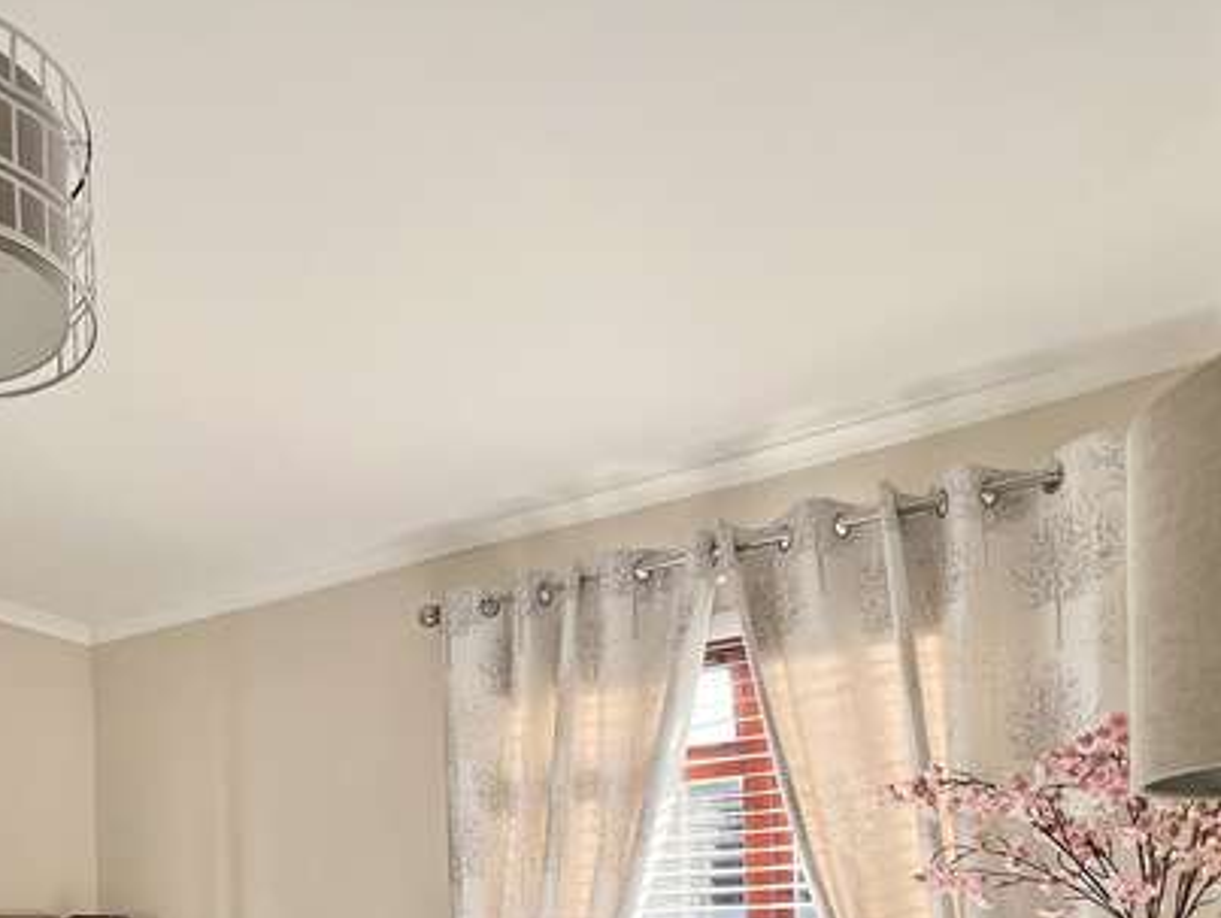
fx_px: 1024
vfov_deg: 40.8
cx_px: 261
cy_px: 959
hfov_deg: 57.4
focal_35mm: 29
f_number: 1.8
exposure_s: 1/211
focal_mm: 1.57
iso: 32
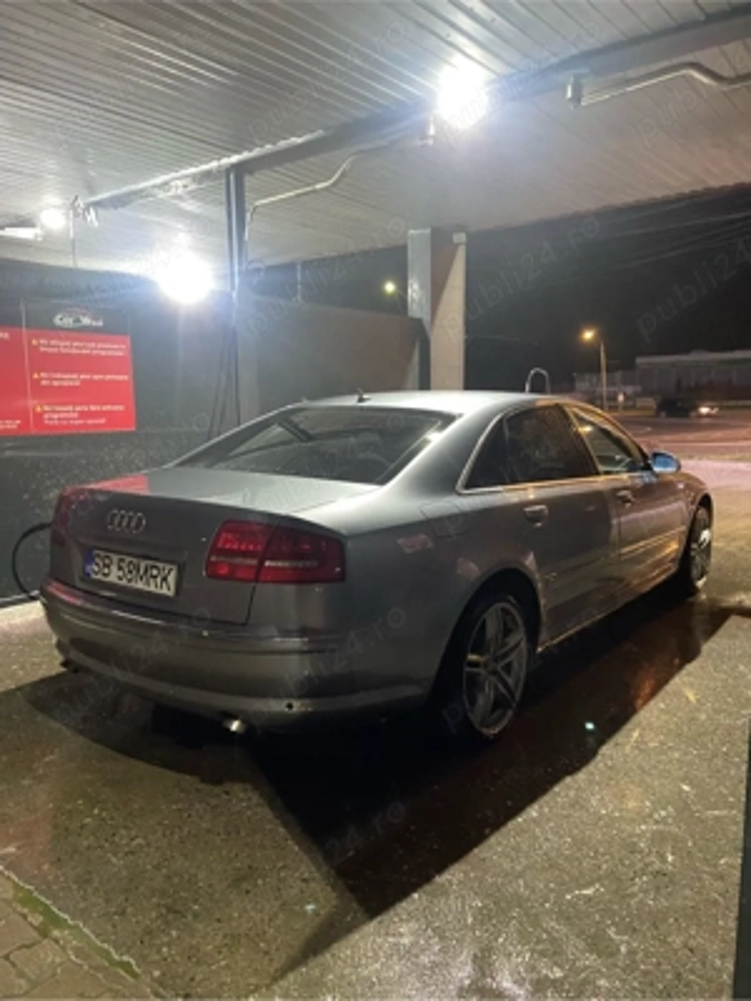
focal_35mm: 26
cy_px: 500
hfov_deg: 53.1
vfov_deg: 67.3
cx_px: 376
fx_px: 752
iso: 800
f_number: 1.8
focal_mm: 4.25
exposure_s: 1/25
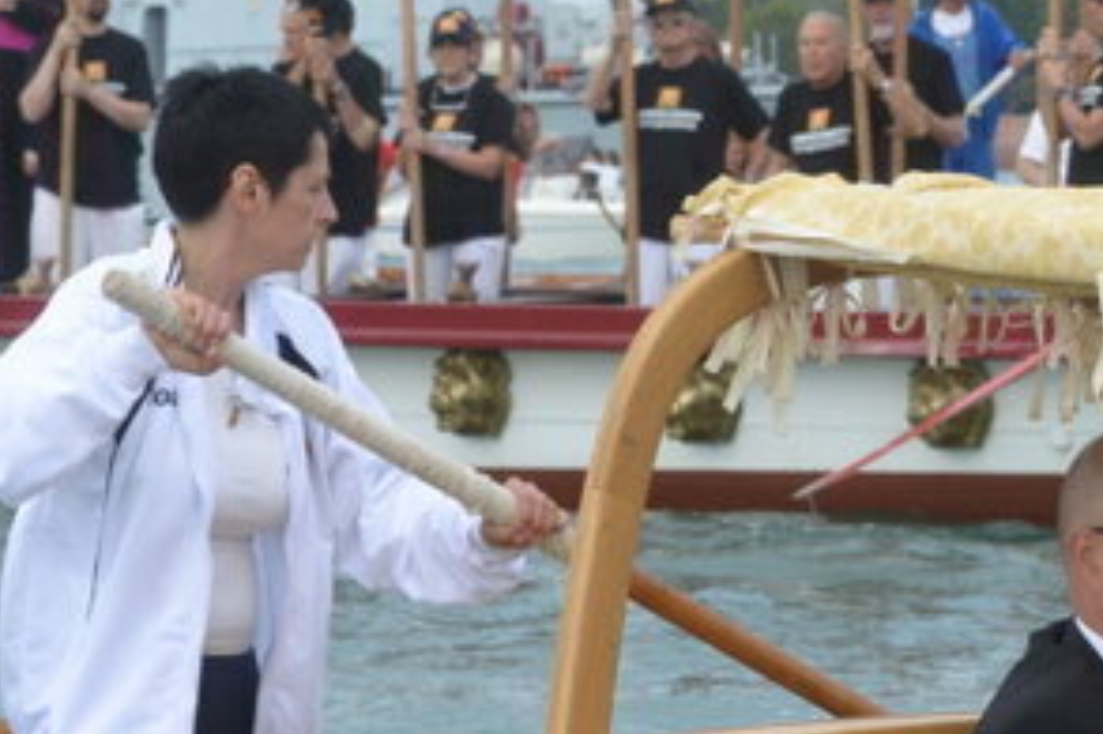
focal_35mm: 258
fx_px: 7900
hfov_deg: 7.9
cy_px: 252
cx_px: 1370
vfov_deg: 5.3
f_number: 10
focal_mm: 70
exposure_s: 1/400
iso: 400
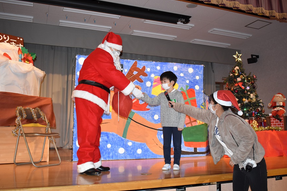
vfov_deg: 38.9
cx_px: 145
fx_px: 271
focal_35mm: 34
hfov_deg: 55.8
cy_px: 96
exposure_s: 1/60
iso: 1600
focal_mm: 22
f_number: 3.8
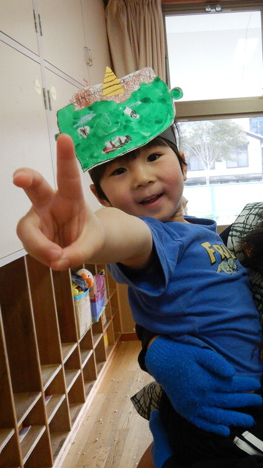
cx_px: 220
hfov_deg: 32.5
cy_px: 234
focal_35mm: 35
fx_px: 434
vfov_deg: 56.6
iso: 125
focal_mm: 4.3
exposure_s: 1/50
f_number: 2.8
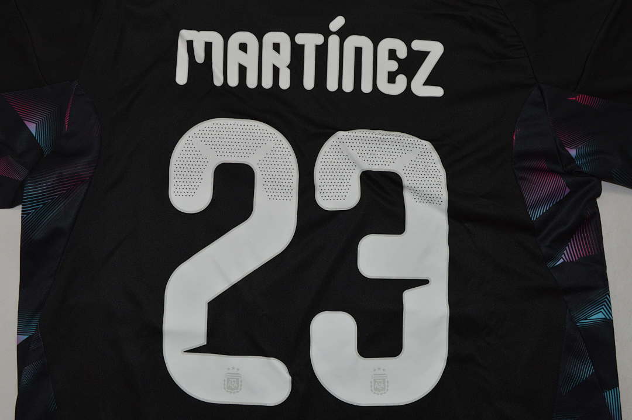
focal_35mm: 39
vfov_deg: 34.1
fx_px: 684
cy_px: 210
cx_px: 316
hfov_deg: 49.6
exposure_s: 1/200
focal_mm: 26
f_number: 13
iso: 400
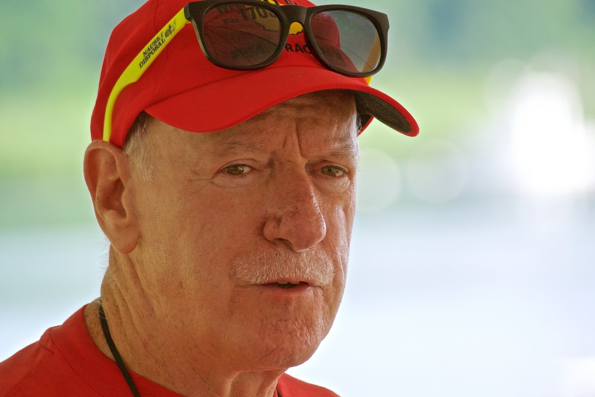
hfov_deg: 3.0
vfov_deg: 2.0
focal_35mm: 686
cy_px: 198
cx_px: 298
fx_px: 11339
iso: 400
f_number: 5.6
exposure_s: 1/320
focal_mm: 254.1
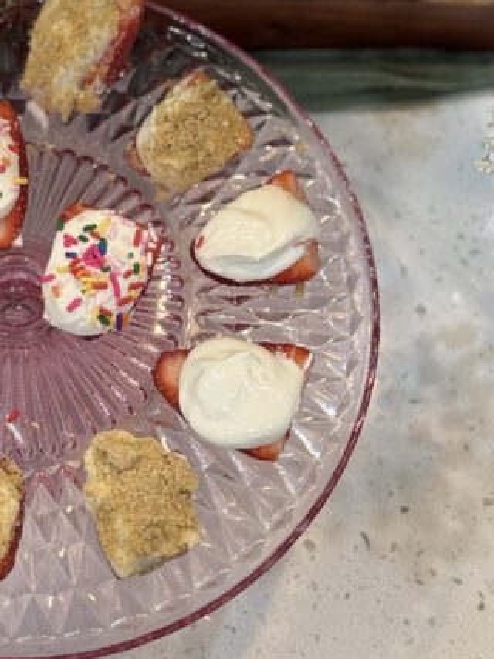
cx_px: 43
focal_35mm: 90
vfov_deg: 21.4
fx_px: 1713
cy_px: 94
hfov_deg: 16.2
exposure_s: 1/60
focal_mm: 6.76
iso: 80
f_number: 1.78
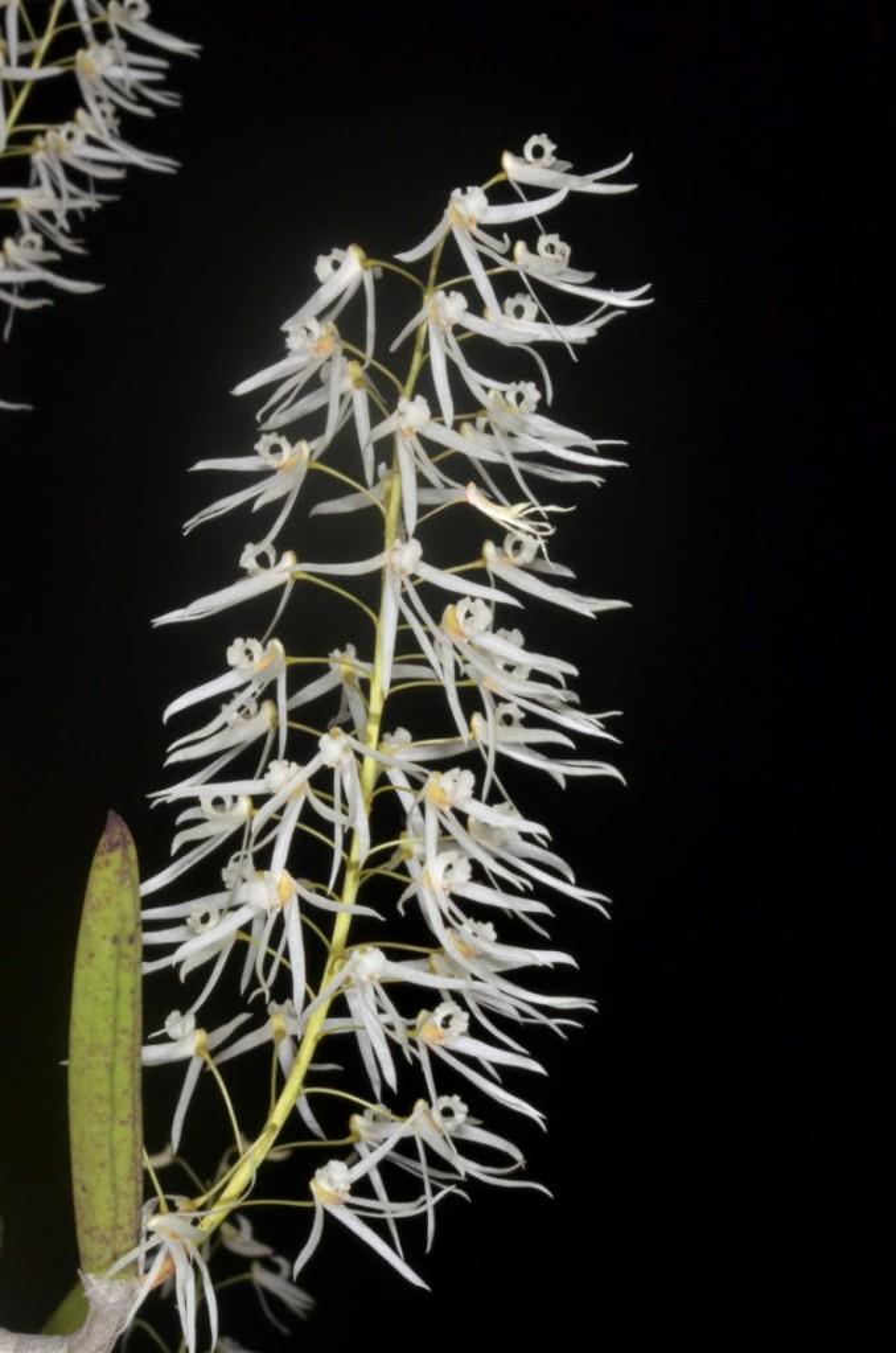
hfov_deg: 15.1
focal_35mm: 90
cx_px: 448
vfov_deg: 22.7
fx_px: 3376
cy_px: 676
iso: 1600
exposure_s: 1/60
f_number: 25
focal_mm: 60
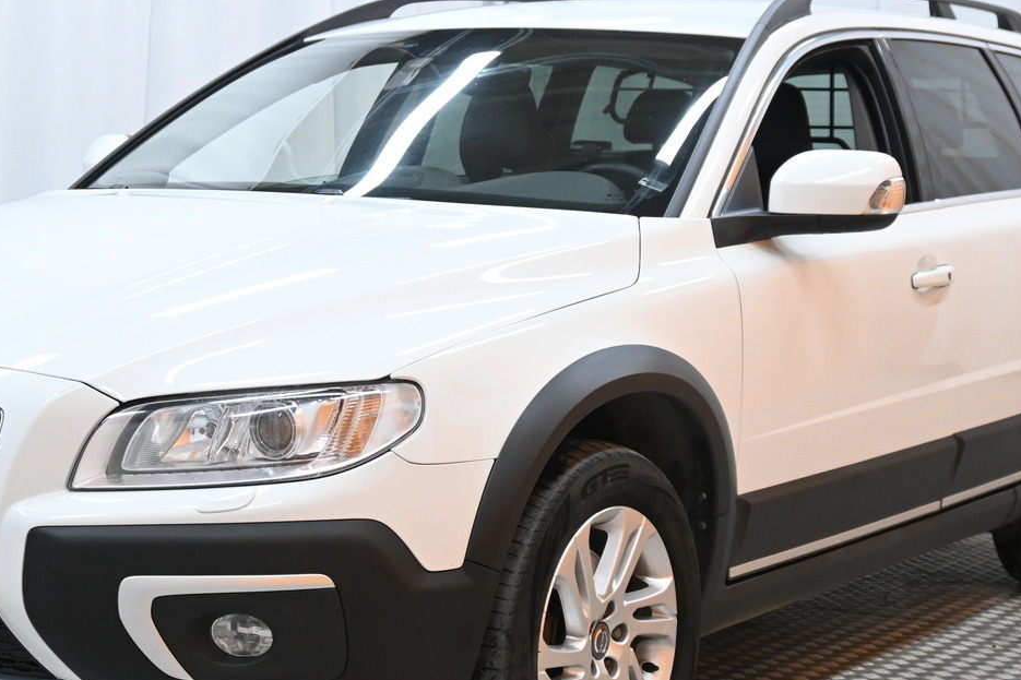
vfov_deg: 17.5
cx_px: 389
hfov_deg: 25.9
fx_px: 2212
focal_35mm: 78
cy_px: 343
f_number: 5.6
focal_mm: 30
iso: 1600
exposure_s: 1/100
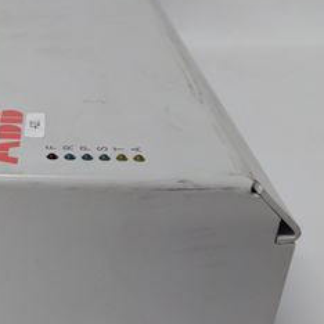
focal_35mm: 51
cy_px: 175
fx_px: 540
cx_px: 86
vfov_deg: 33.4
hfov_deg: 32.8
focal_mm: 3.79
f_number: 2
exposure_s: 1/33
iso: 144
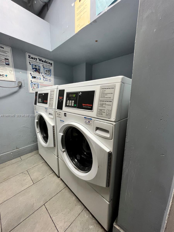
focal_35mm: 13
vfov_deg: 106.2
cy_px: 116
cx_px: 87
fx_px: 87
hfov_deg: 89.9
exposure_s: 1/60
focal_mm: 1.57
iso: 200
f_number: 1.8
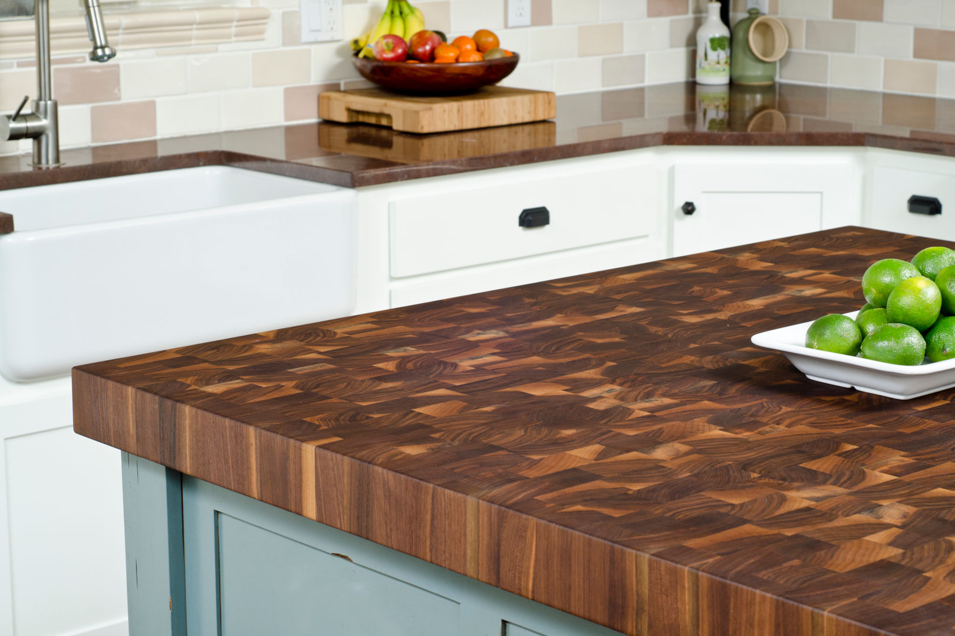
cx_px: 478
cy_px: 318
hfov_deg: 27.0
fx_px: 1989
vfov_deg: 18.2
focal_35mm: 75
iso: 200
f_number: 10
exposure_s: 1/125
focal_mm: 50
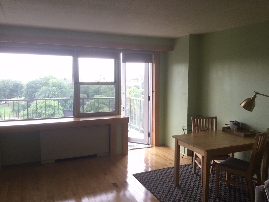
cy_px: 101
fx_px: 241
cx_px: 134
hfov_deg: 58.4
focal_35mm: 31
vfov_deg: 45.4
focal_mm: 3.3
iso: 50
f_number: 2.4
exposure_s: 1/30
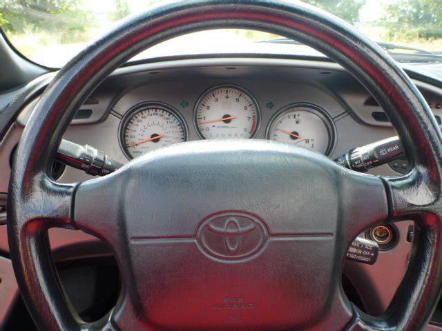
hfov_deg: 63.4
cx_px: 221
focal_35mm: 28
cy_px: 166
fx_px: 358
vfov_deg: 49.7
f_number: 3.3
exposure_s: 1/80
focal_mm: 4.9
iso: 100
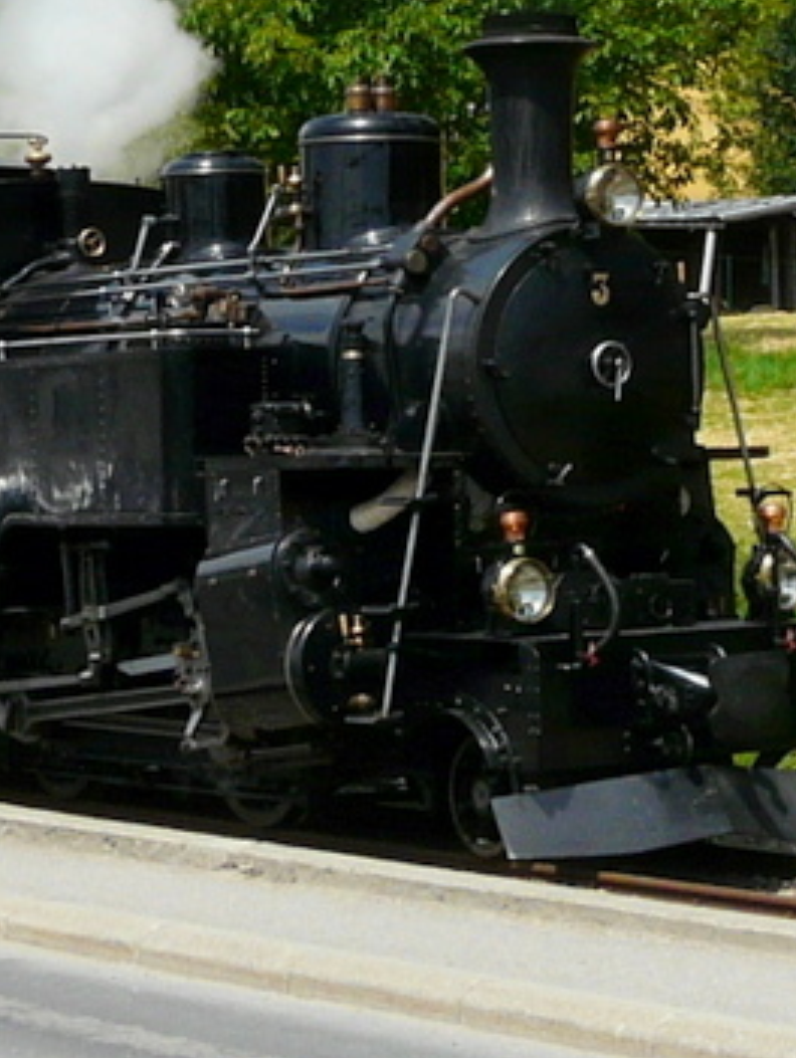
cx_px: -66
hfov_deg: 15.8
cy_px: 303
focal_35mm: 91
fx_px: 2785
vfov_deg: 21.4
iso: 100
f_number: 5.6
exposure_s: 1/400
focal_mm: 5.3
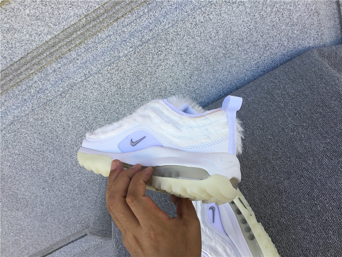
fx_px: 306
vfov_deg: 45.4
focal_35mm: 31
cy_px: 128
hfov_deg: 58.4
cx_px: 171
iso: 25
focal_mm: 3.3
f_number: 2.4
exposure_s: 1/212
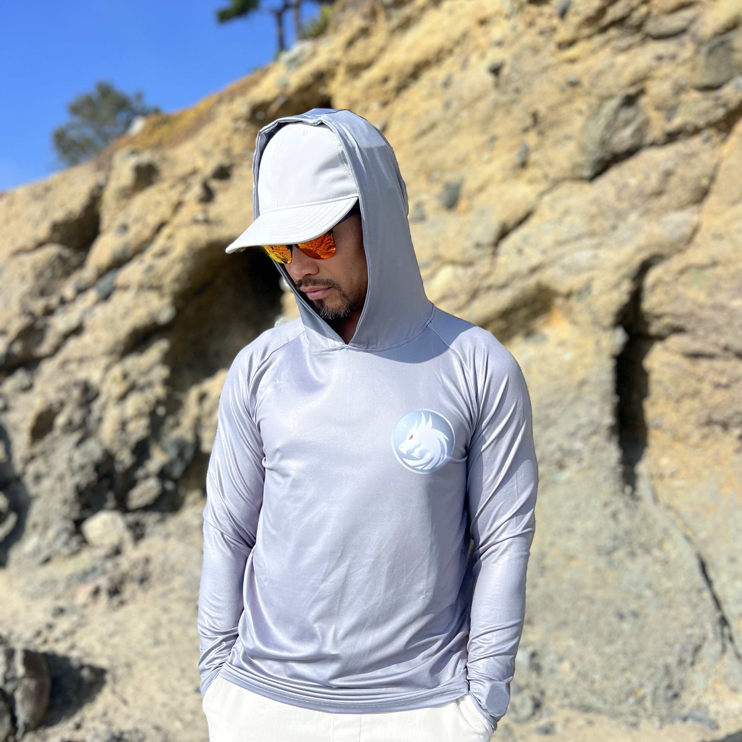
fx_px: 752
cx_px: 375
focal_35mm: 31
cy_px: 460
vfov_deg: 52.0
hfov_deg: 52.5
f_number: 1.5
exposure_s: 1/5587
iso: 50
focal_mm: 5.7
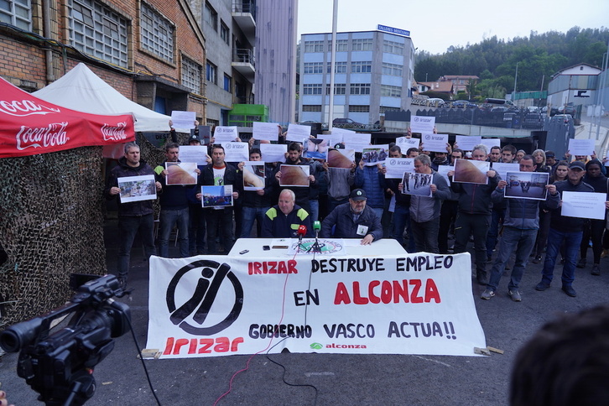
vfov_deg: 53.1
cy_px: 203
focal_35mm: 24
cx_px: 304
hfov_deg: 73.7
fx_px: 406
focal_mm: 24
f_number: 4
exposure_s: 1/400
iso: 100
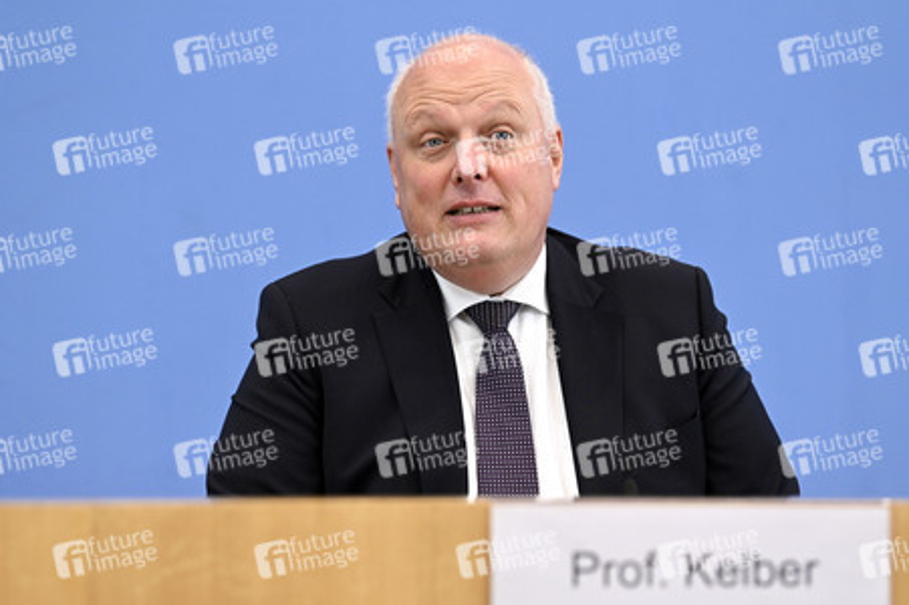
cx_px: 454
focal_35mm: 95
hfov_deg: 21.5
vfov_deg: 14.4
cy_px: 302
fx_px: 2397
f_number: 4
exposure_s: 1/800
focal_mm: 95
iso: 2000
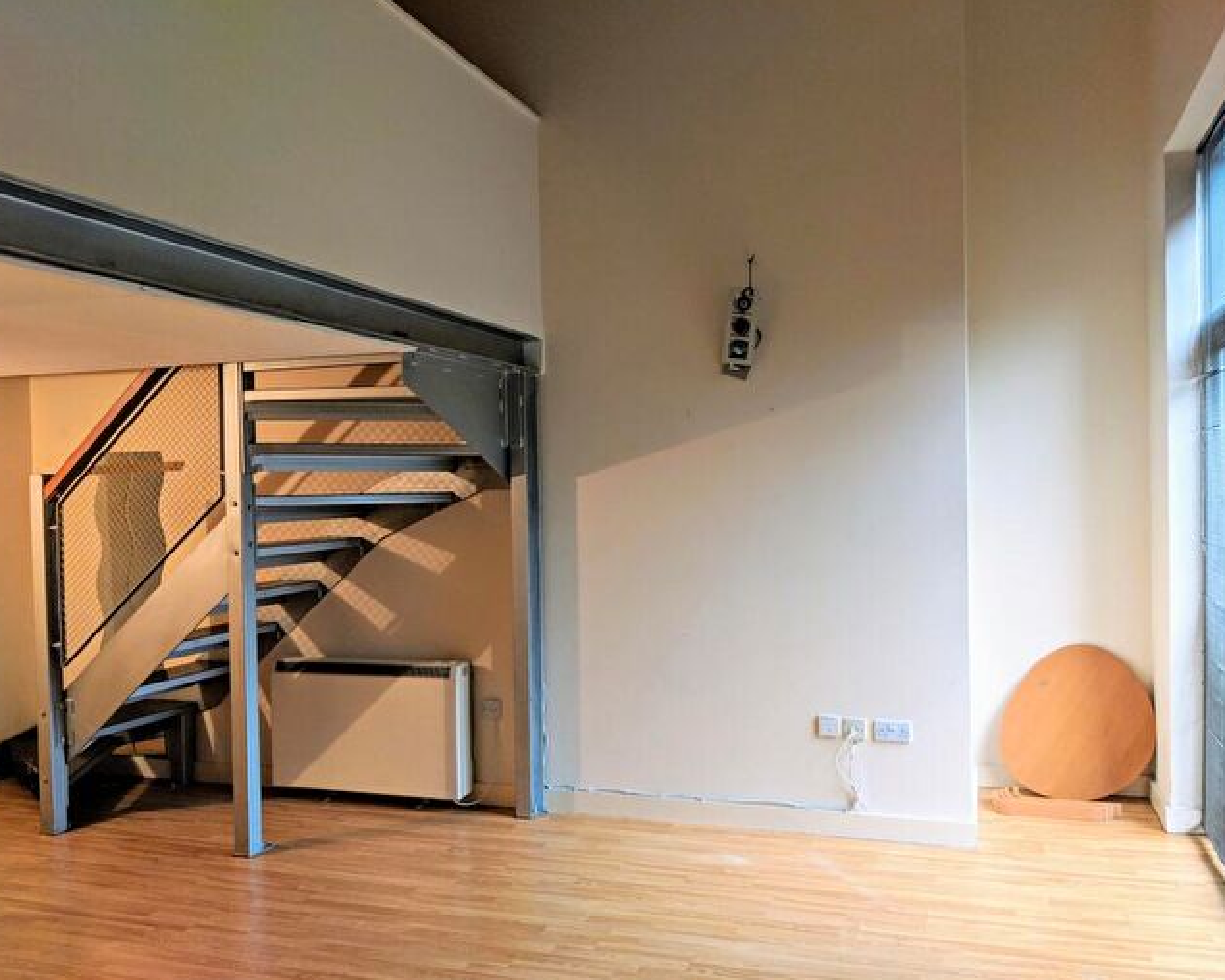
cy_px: 498
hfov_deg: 60.4
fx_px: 1052
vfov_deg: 50.0
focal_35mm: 29
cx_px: 647
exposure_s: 1/114
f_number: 1.8
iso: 140
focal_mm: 4.44
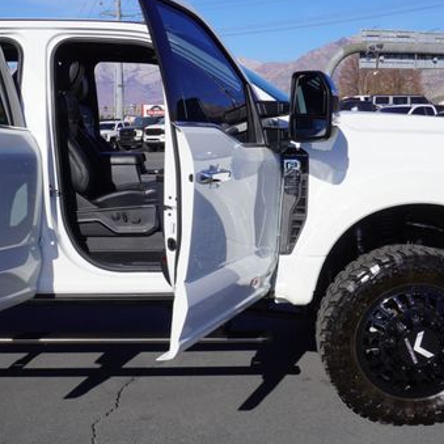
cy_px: 223
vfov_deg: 32.2
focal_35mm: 53
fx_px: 769
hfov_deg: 32.1
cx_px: 183
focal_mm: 22
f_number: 10
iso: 100
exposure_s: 1/200
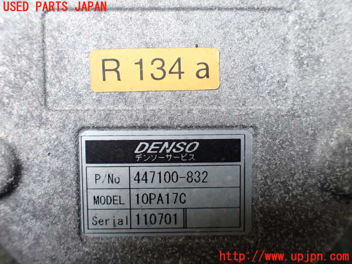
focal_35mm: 30
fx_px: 305
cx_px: 176
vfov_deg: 46.8
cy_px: 132
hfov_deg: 60.0
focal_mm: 5.4
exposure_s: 1/125
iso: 400
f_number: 2.3
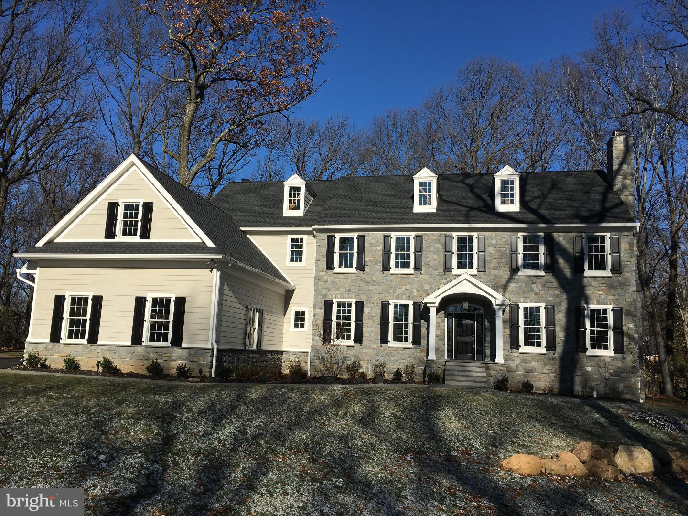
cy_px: 258
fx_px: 576
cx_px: 344
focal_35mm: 29
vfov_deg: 48.2
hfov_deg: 61.7
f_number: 2.2
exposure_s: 1/2404
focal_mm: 4.15
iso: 25
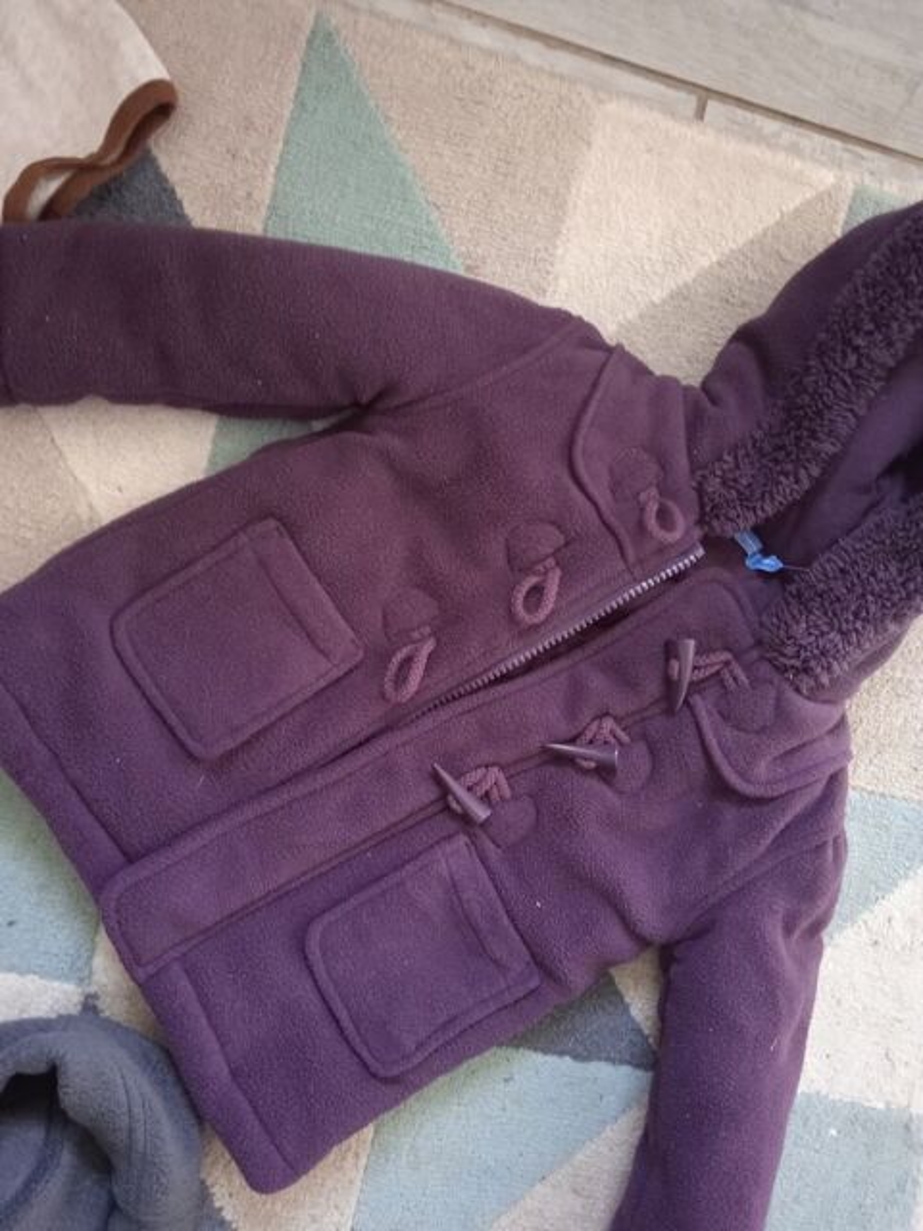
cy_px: 616
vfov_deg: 63.4
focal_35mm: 28
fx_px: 995
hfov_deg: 49.7
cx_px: 462
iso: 755
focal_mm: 3.43
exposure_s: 1/20
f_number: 2.2
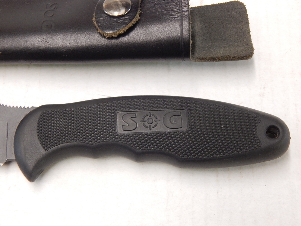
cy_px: 113
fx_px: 530
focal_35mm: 61
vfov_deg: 24.0
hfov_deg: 31.7
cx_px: 150
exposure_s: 1/20
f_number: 4
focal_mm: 10.9
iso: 400
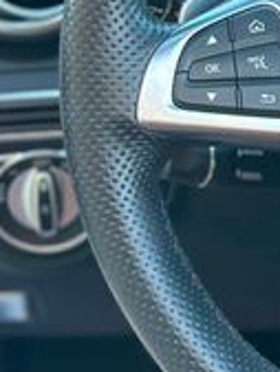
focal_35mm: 182
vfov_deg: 10.8
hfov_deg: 7.8
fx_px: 1960
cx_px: 542
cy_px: 112
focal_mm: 6.86
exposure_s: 1/172
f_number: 1.78
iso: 100
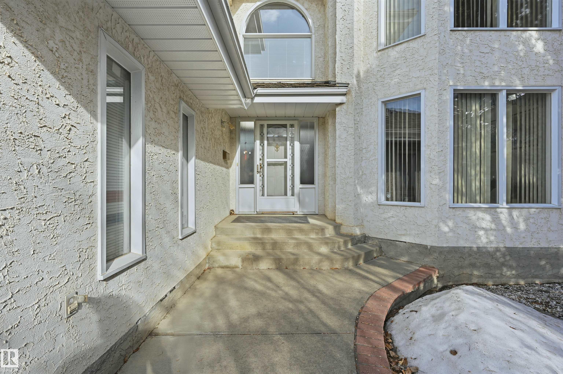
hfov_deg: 90.0
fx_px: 281
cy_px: 187
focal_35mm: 18
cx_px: 282
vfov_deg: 67.3
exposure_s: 1/1250
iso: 100
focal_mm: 18
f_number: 8
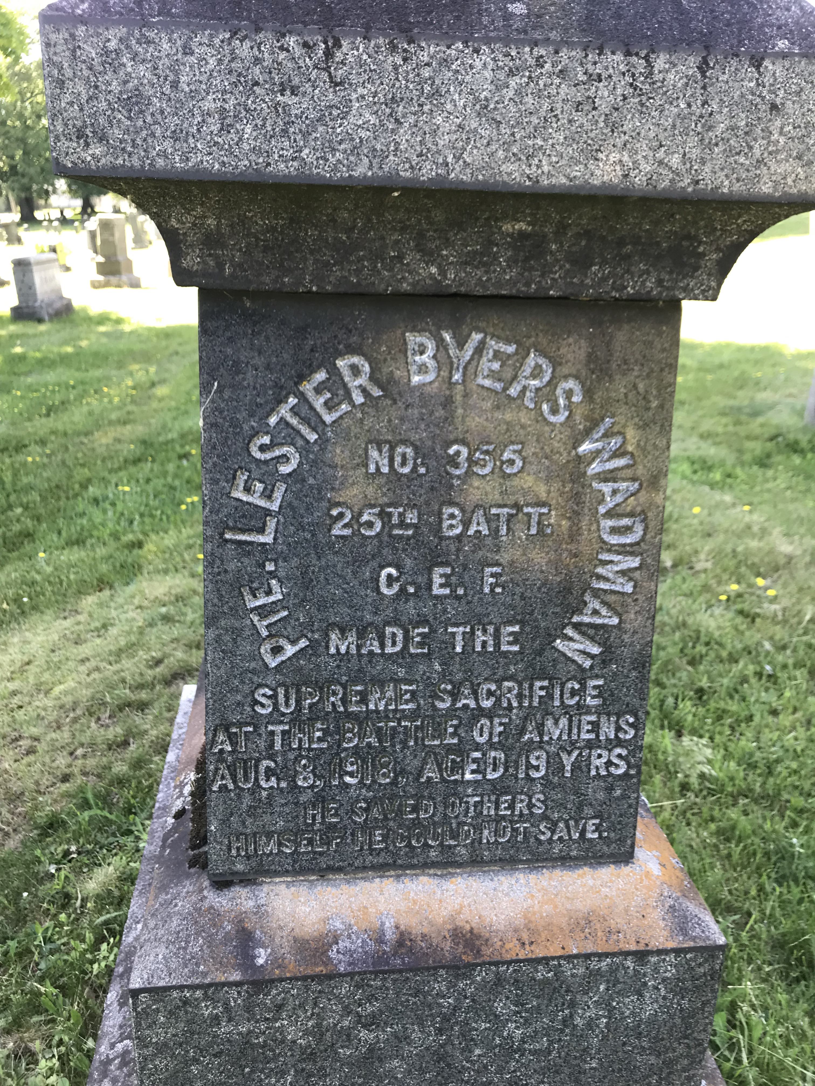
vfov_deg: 63.4
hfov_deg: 49.7
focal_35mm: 28
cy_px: 543
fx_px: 879
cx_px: 408
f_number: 1.8
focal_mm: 3.99
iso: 32
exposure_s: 1/120
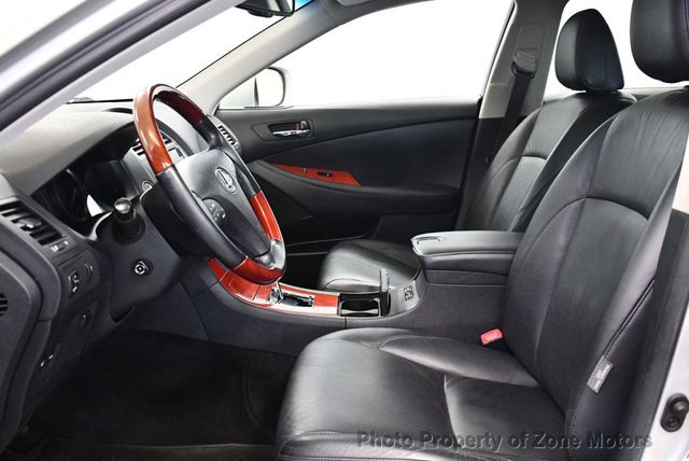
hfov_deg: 53.1
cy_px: 230
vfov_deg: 36.9
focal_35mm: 36
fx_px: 690
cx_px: 344
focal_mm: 18
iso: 3200
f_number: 3.5
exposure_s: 1/80
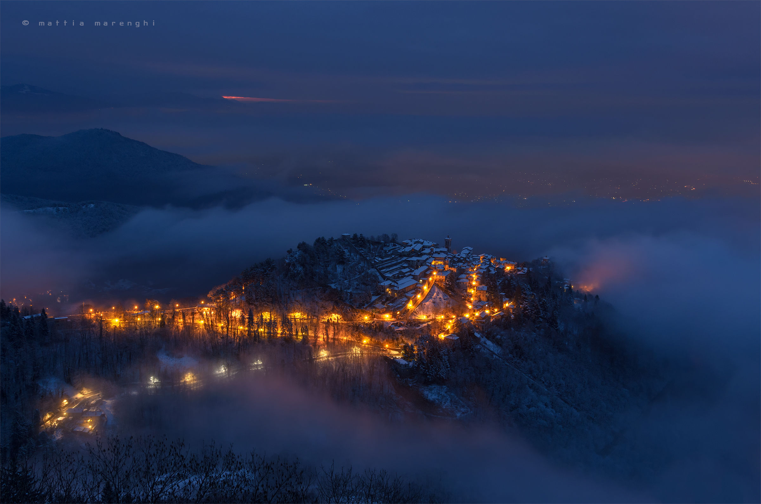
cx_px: 380
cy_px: 252
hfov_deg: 53.2
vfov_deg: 36.7
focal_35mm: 36
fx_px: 759
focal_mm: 24
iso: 200
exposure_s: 10
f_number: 7.1
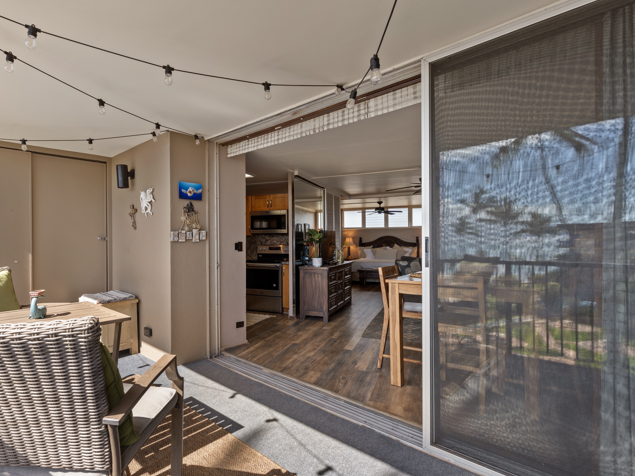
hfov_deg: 84.0
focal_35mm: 19
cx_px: 267
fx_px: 349
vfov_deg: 68.7
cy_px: 241
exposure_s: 1/50
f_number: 8
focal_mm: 17
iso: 100
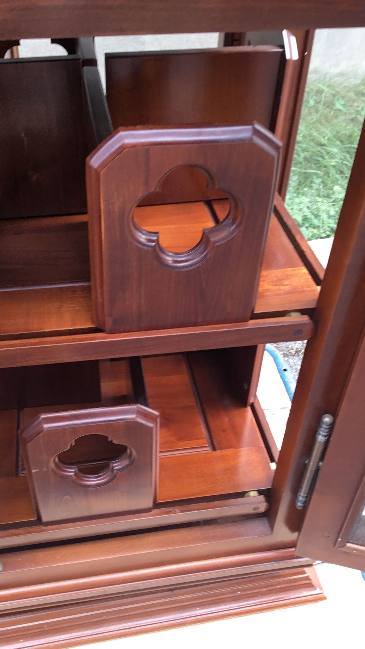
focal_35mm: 34
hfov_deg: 34.6
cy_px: 326
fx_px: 585
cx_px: 154
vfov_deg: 58.0
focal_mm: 3.3
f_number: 2.4
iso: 32
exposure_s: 1/50
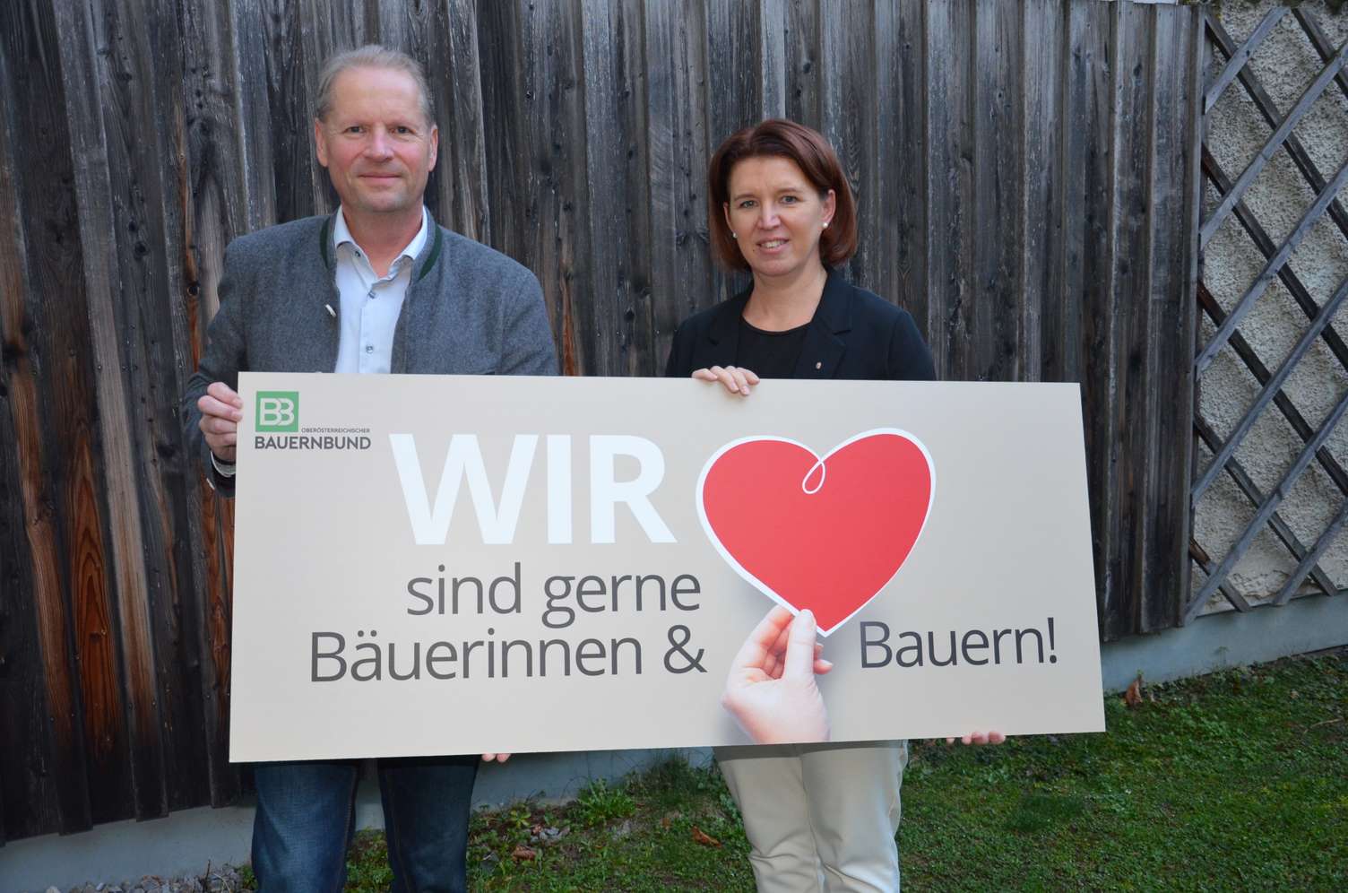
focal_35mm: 36
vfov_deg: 36.7
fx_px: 1345
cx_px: 674
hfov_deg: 53.2
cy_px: 446
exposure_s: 1/60
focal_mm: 24
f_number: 4
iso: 900
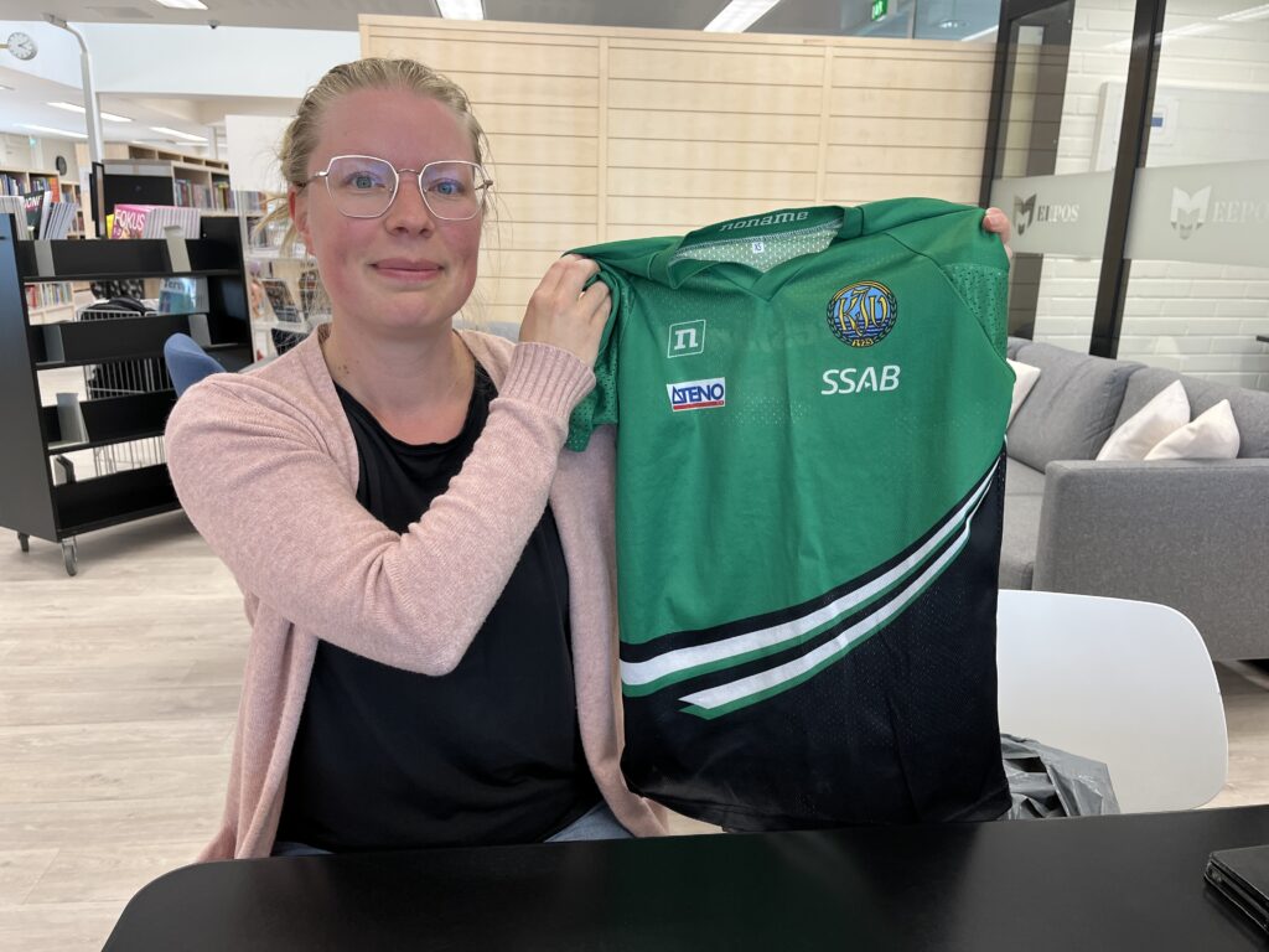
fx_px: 953
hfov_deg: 67.3
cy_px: 476
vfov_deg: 53.1
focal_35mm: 26
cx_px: 634
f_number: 1.6
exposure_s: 1/100
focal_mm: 5.1
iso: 100
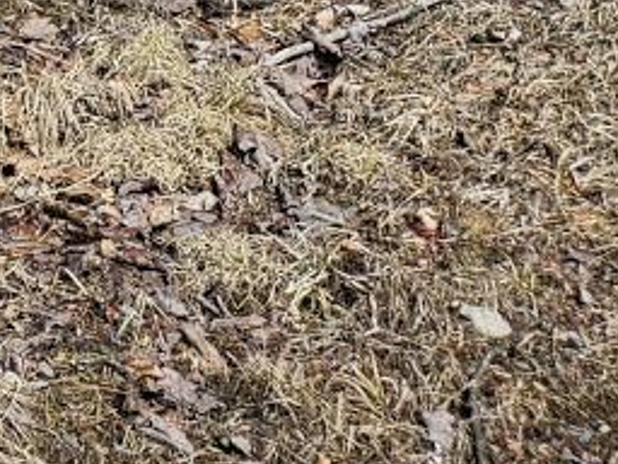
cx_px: -699
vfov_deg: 10.3
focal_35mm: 120
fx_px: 2142
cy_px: -730
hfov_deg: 13.5
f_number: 1.8
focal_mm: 5.4
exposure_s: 1/1723
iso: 32
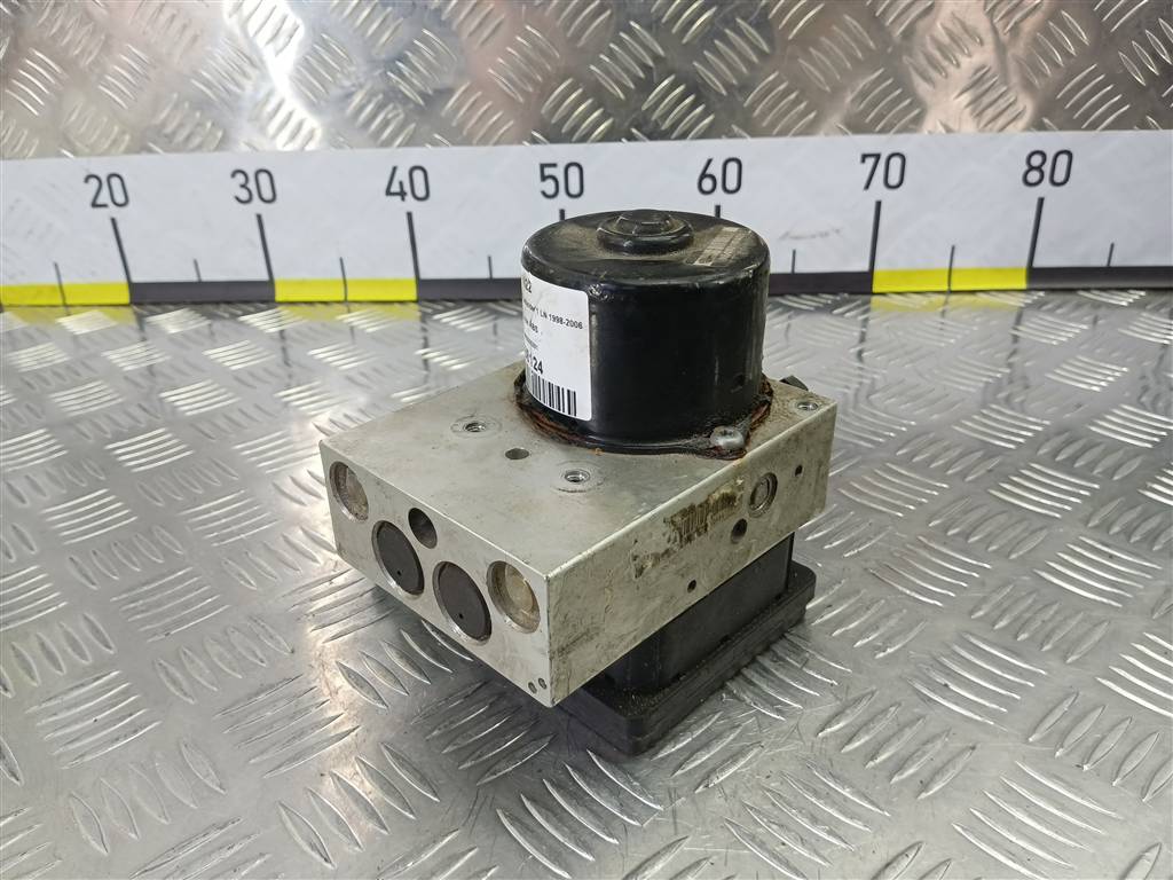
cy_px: 440
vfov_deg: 51.4
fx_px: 915
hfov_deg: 65.3
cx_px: 586
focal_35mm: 27
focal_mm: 4.11
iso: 169
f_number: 1.6
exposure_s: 1/50
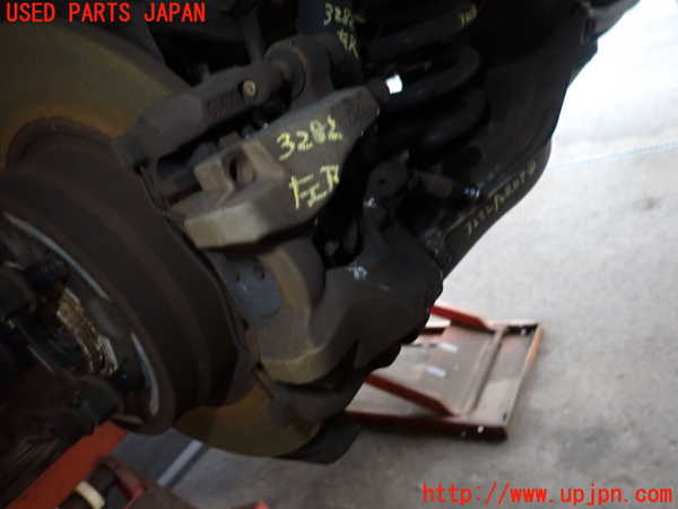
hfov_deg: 69.4
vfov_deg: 54.9
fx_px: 490
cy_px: 254
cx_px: 339
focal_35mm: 25
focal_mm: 4.5
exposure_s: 1/30
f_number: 2
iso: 400
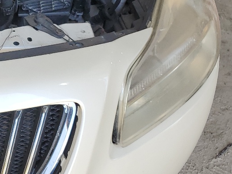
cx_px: -105
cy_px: 15
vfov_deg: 18.1
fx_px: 536
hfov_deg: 21.1
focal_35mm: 80
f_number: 1.5
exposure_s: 1/667
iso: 50
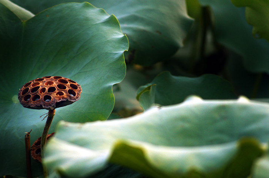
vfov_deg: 4.1
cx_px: 121
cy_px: 96
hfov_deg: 6.2
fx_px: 2484
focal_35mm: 333
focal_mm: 200
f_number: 5.6
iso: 800
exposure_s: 1/320
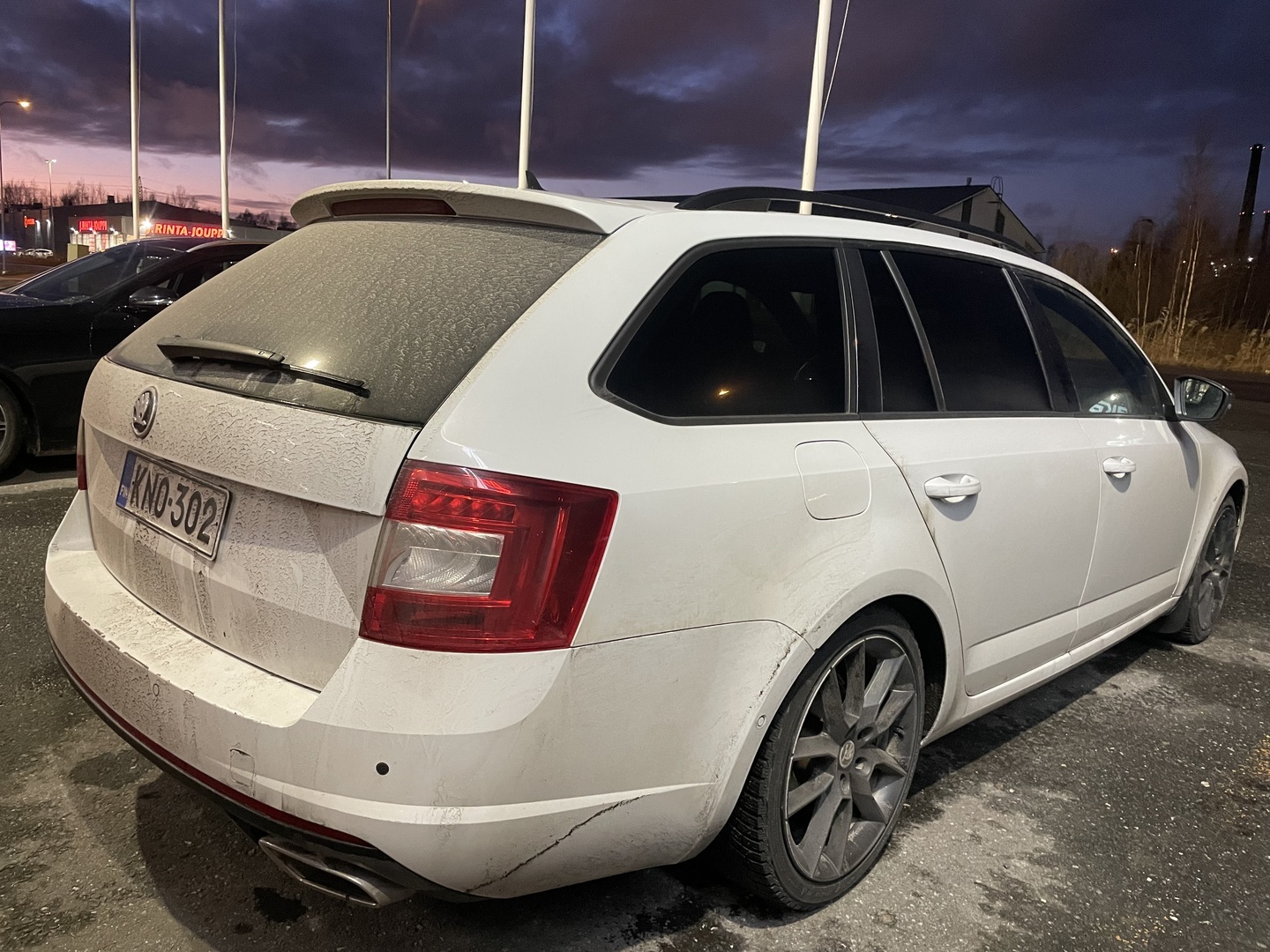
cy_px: 476
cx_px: 635
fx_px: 954
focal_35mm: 26
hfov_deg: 67.3
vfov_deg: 53.1
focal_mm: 4.2
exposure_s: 1/33
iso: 400
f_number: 1.6
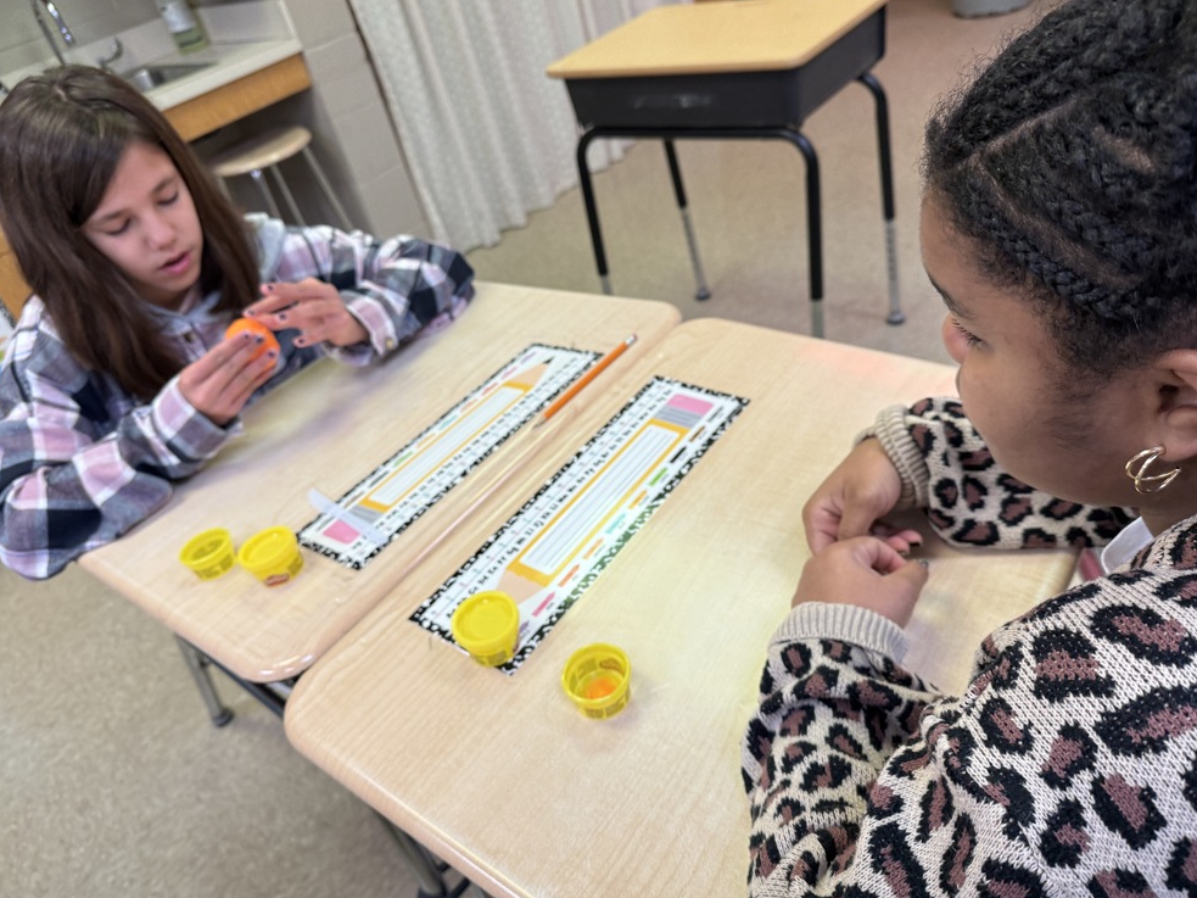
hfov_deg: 69.4
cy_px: 456
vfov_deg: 54.9
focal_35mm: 25
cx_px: 597
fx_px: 864
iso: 200
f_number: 1.78
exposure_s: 1/120
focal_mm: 6.76
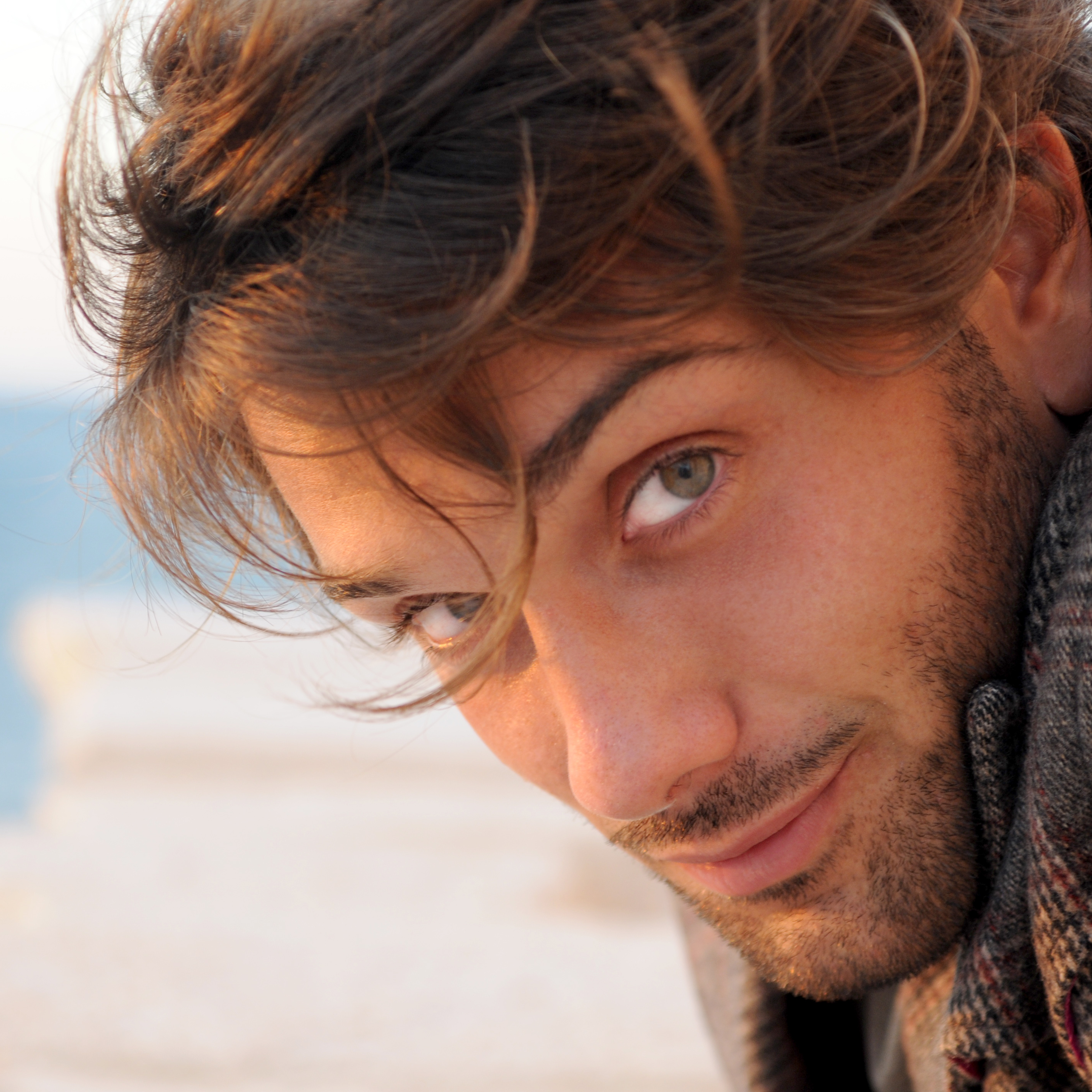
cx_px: 562
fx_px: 3569
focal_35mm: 100
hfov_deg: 17.4
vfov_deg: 17.4
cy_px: 547
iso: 200
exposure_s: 1/80
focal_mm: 52
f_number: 4
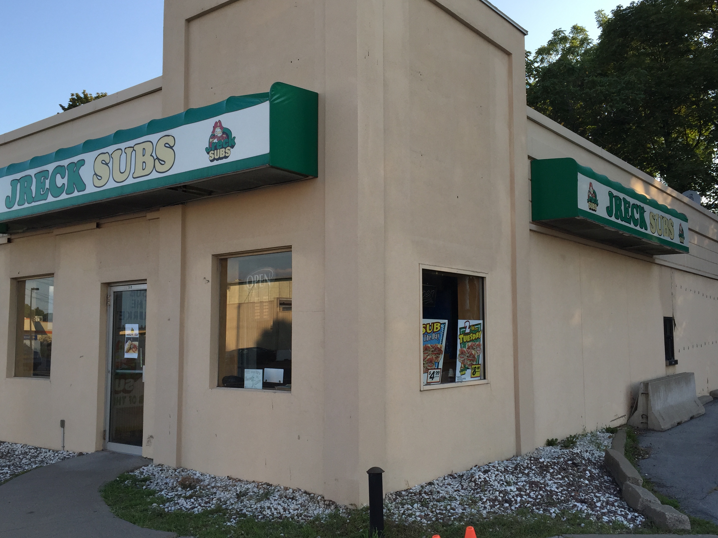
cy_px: 274
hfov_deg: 55.3
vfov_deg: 42.9
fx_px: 684
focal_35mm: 33
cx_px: 368
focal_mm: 4.15
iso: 32
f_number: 2.2
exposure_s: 1/557
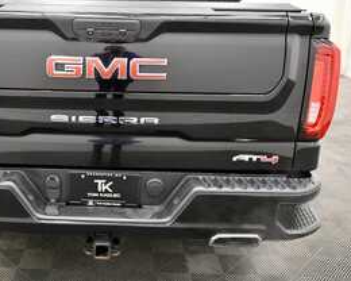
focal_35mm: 39
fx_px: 405
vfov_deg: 38.0
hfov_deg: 45.8
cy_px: 103
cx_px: 107
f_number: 5.6
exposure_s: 1/125
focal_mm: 18
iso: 2800
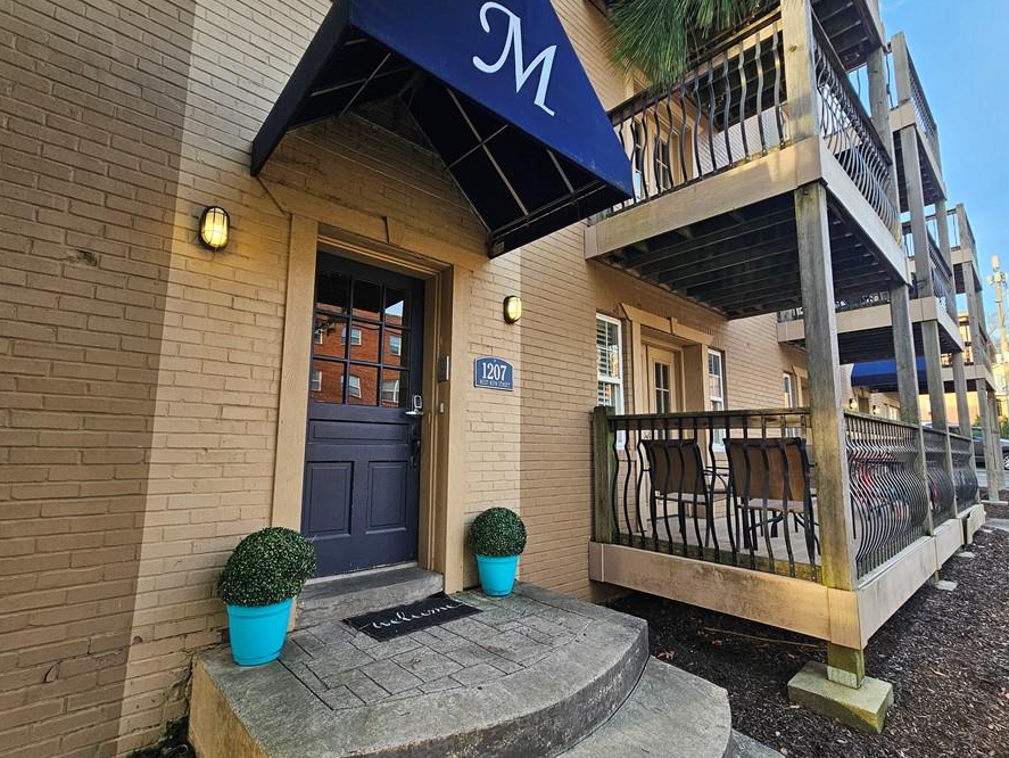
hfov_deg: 98.1
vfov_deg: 81.8
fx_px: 437
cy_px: 389
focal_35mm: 15
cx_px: 496
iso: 64
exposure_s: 1/120
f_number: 2.2
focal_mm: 2.2
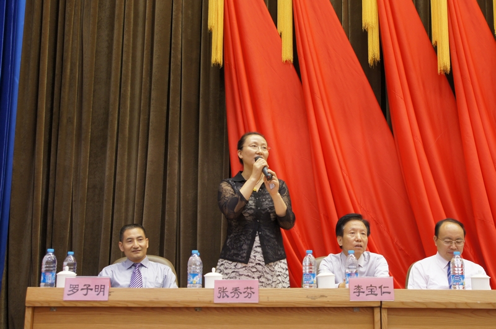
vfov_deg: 31.8
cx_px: 248
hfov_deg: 46.5
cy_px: 164
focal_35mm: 42
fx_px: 578
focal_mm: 28
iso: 800
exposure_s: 1/20
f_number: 4.5
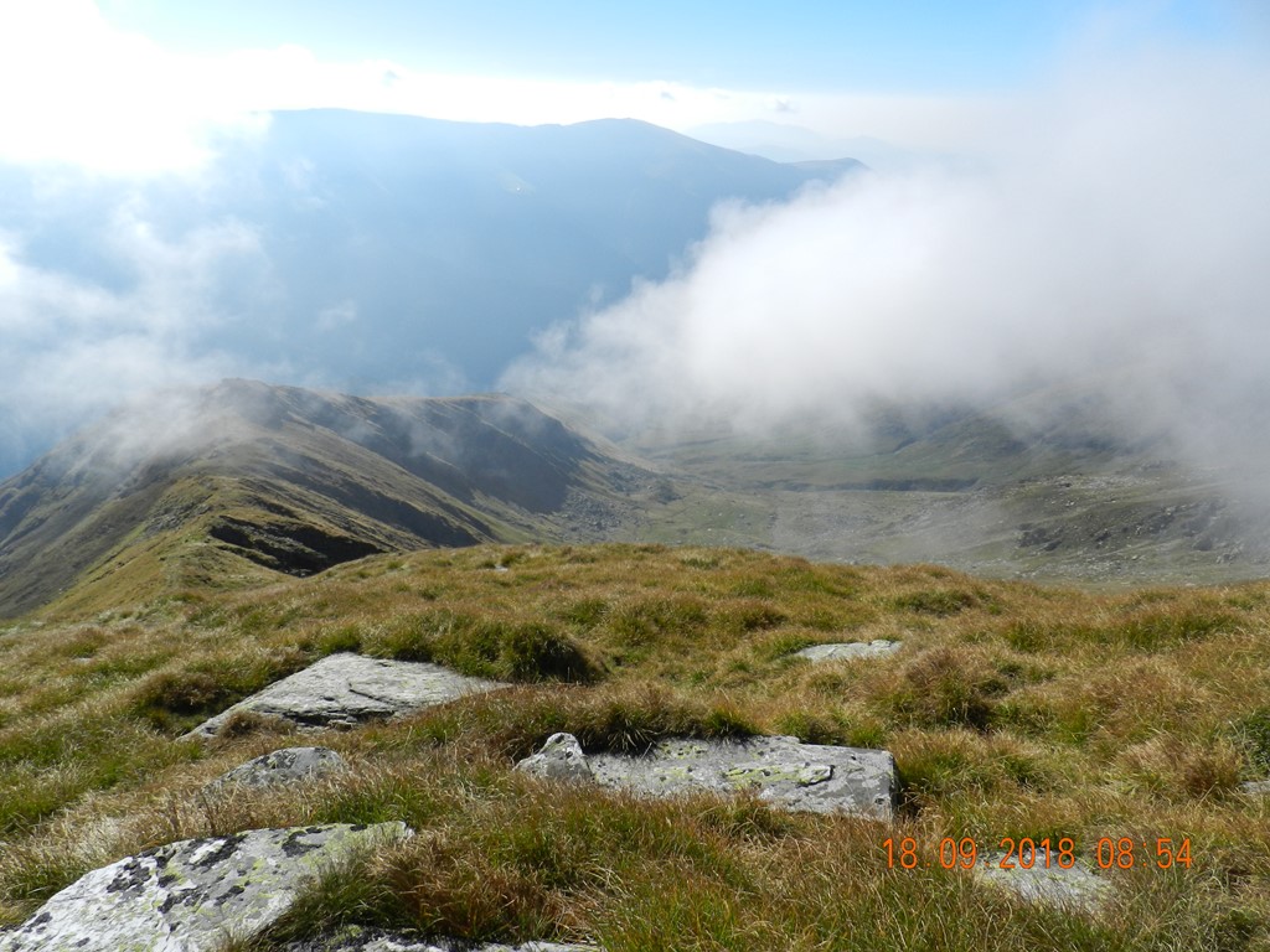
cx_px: 635
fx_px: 844
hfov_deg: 73.9
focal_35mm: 23
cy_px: 476
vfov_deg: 58.9
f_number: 4.5
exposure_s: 1/1000
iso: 160
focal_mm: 4
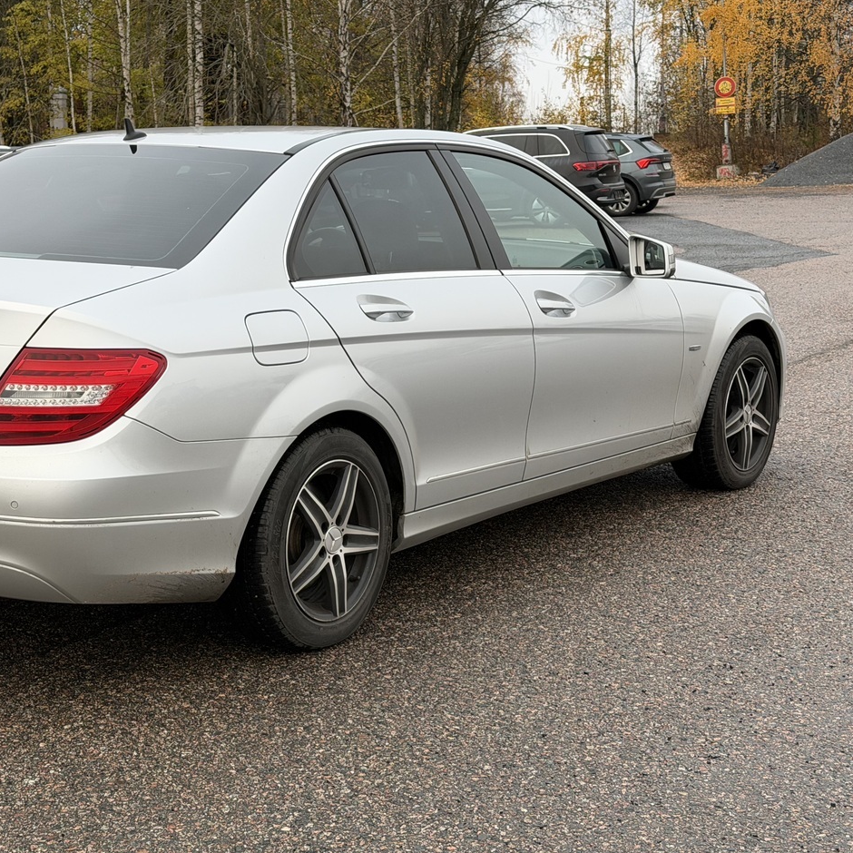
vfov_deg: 26.5
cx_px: 258
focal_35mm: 65
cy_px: 399
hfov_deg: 26.3
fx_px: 1812
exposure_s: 1/163
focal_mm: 6.76
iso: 50
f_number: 1.78
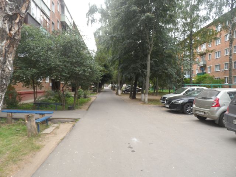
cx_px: 118
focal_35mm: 24
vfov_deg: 56.8
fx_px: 164
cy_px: 88
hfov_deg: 71.6
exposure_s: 1/90
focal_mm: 4
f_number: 3.2
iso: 80
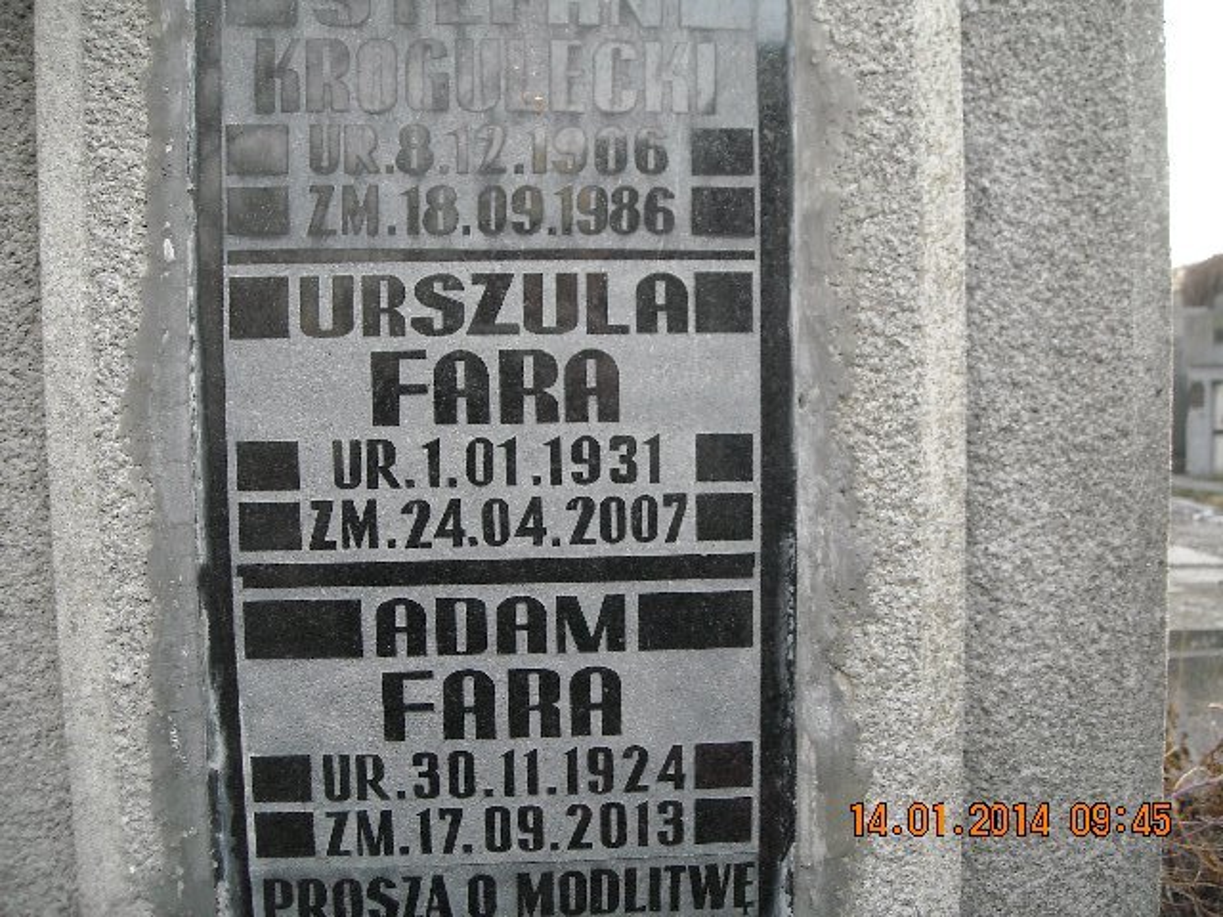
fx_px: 1237
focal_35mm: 35
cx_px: 612
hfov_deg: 52.6
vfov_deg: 40.7
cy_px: 458
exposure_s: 1/250
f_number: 2.8
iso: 351
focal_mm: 5.7
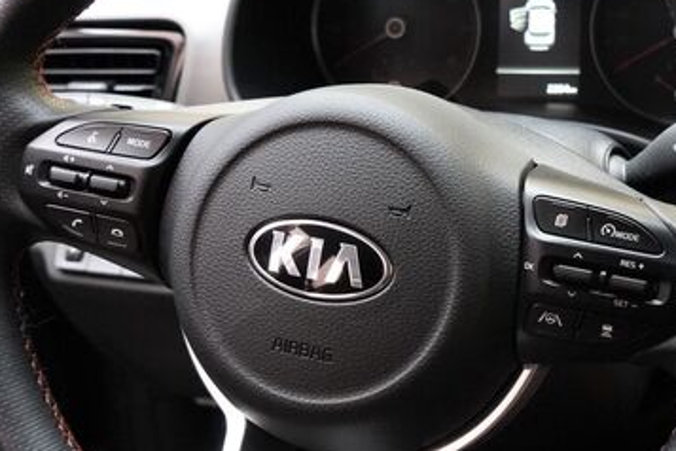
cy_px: 226
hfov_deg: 27.9
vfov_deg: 18.9
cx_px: 443
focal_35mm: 72
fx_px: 1352
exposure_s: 1/200
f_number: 6.3
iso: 12800
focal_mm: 31
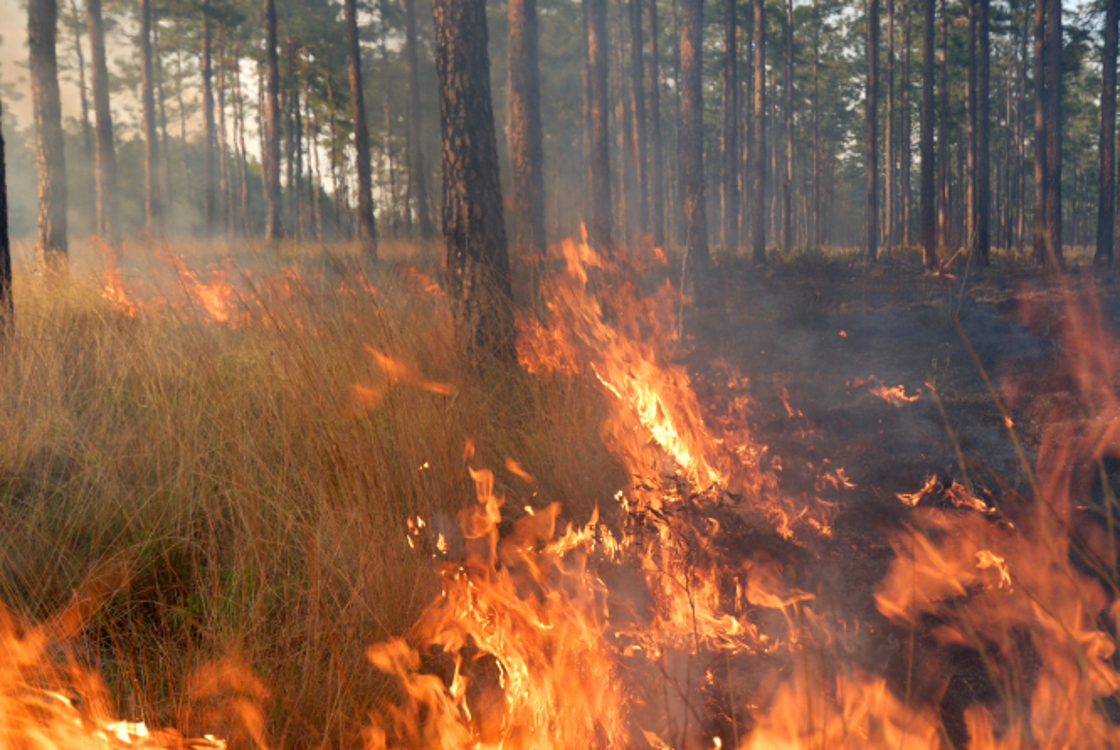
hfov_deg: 46.2
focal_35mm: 42
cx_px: 637
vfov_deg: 32.0
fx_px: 1308
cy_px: 403
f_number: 5.6
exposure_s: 1/125
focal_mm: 22
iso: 125
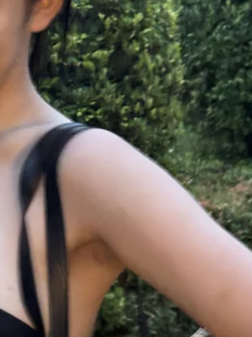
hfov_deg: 8.7
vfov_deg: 11.8
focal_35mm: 168
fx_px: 1632
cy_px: 133
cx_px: -38
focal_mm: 5.96
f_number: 1.6
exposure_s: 1/18
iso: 400
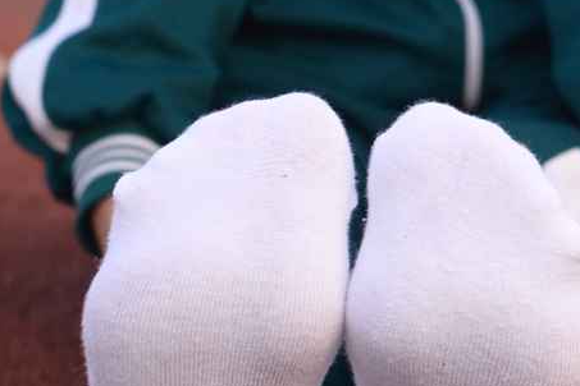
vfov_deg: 9.8
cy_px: 36
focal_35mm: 139
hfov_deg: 14.5
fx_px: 2239
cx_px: 595
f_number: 5.6
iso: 100
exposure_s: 1/80
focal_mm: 35
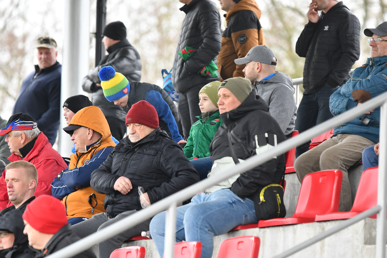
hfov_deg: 6.9
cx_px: 194
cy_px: 129
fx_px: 3225
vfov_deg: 4.6
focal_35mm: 300
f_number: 3.2
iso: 1600
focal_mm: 200
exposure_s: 1/800
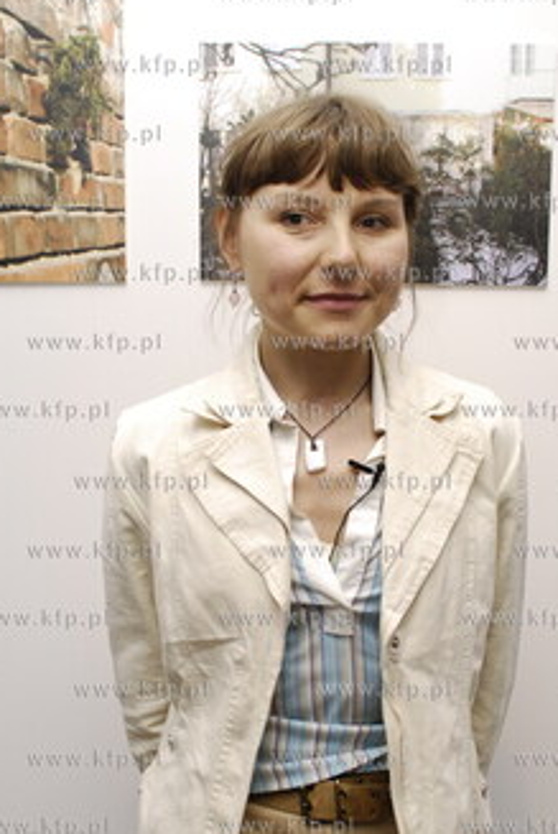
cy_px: 477
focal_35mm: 44
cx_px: 306
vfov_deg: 44.3
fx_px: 1020
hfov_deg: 30.6
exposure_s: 1/80
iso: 100
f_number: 4
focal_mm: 24
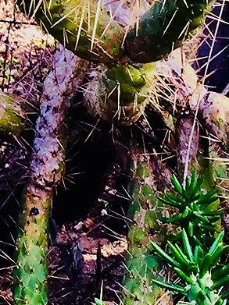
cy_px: -121
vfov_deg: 10.8
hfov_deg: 8.0
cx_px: -197
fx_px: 1571
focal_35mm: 178
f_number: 2.2
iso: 32
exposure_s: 1/116
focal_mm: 4.15
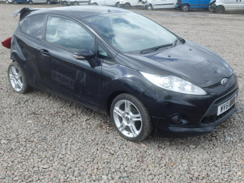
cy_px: 84
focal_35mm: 40
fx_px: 282
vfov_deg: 35.9
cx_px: 117
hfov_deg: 46.8
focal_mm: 6.4
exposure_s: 1/400
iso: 125
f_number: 4.5
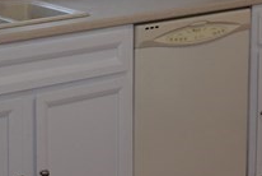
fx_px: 977
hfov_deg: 14.6
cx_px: 337
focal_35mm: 134
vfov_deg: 9.9
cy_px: -108
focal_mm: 18
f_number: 5.6
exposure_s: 1/125
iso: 400
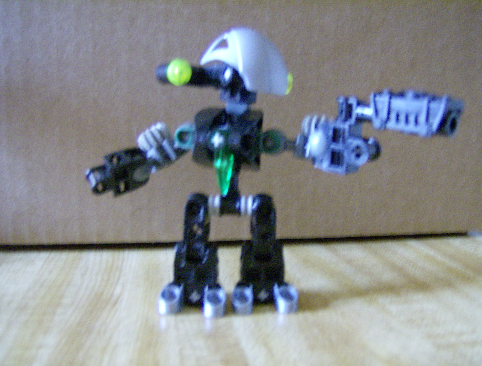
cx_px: 241
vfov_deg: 40.0
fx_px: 504
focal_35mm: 36
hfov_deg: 51.1
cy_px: 183
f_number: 2.8
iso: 200
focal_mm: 6
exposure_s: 1/9.51
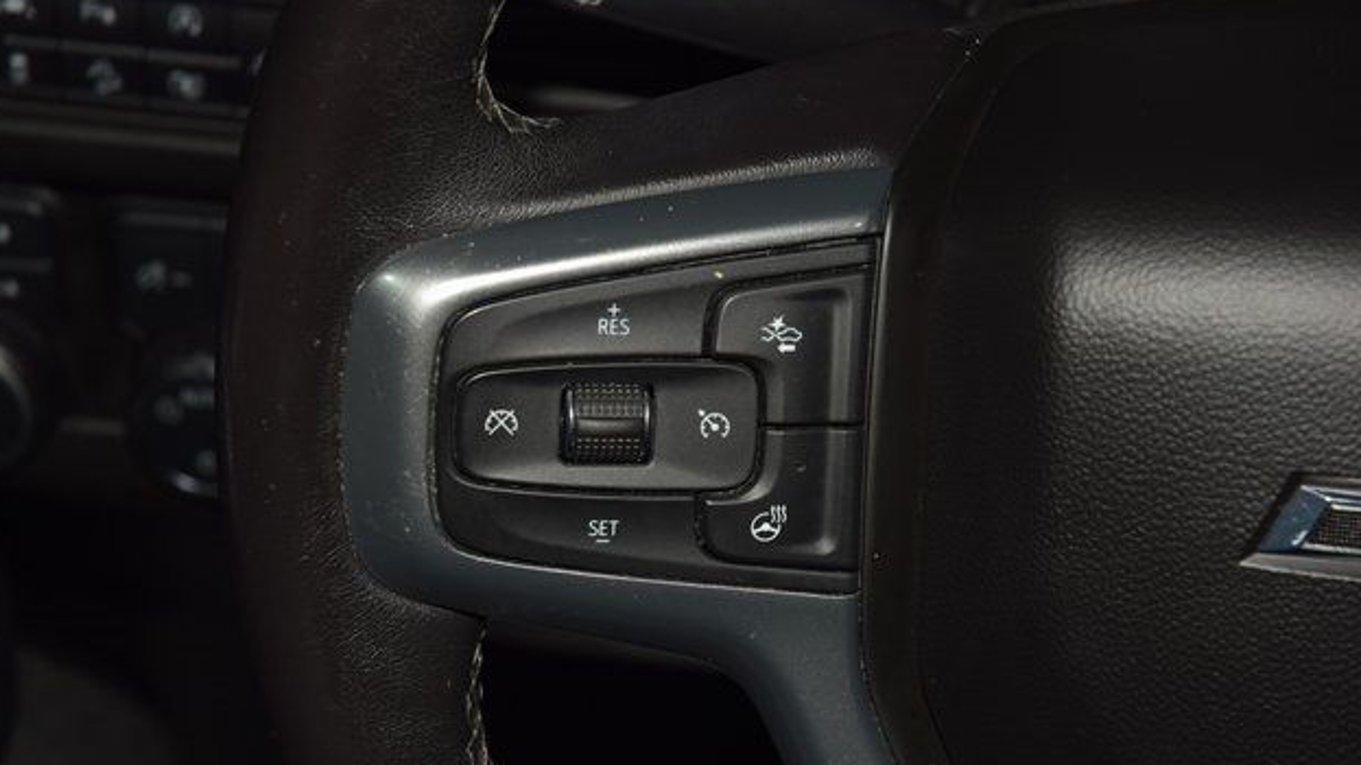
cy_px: 373
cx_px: 666
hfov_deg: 19.0
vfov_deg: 10.7
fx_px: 4077
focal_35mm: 113
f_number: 8
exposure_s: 1/125
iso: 100
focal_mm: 70
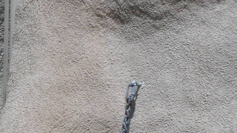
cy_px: 267
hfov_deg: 2.2
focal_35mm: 971
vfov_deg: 1.3
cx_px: -14
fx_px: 6103
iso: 80
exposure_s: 1/500
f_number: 5.9
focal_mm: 46.8
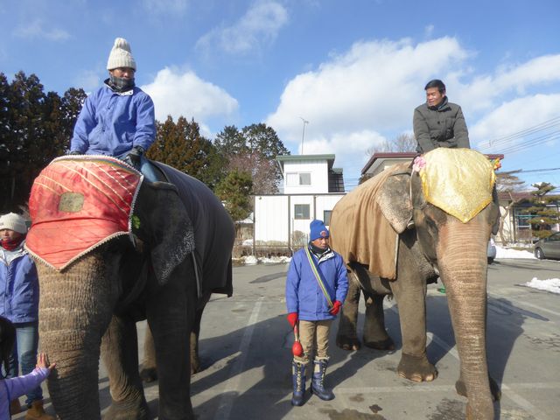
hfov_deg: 71.6
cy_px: 210
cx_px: 280
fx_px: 388
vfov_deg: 56.8
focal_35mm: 24
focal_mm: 4.3
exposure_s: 1/1300
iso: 100
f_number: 3.3
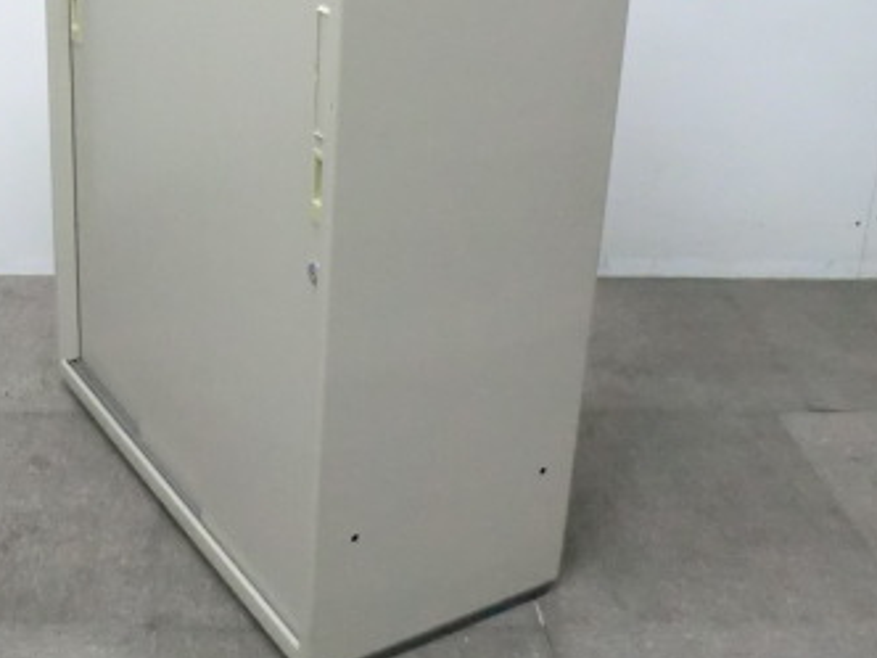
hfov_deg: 36.3
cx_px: 259
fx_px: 1317
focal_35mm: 52
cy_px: 82
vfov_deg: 27.2
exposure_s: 1/60
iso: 800
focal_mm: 4.9
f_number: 3.2
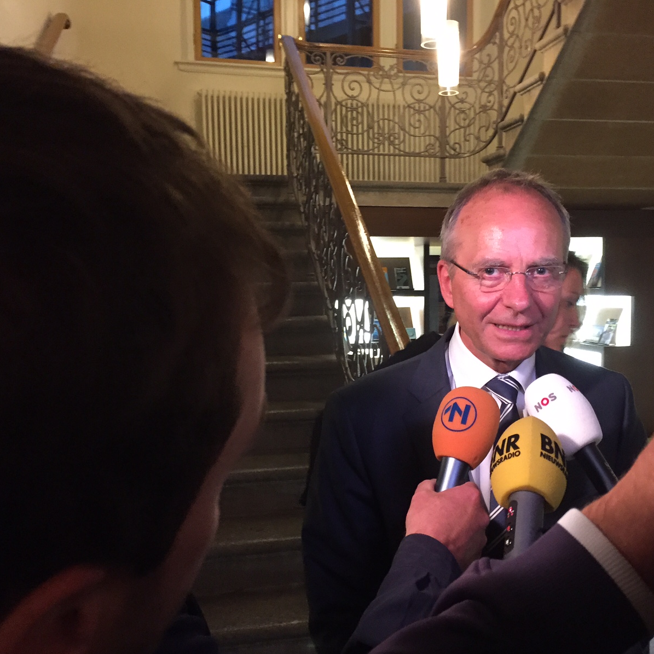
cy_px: 334
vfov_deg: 47.2
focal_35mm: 35
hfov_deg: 47.0
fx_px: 748
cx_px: 383
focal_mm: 4.15
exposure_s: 1/25
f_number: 2.2
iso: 250
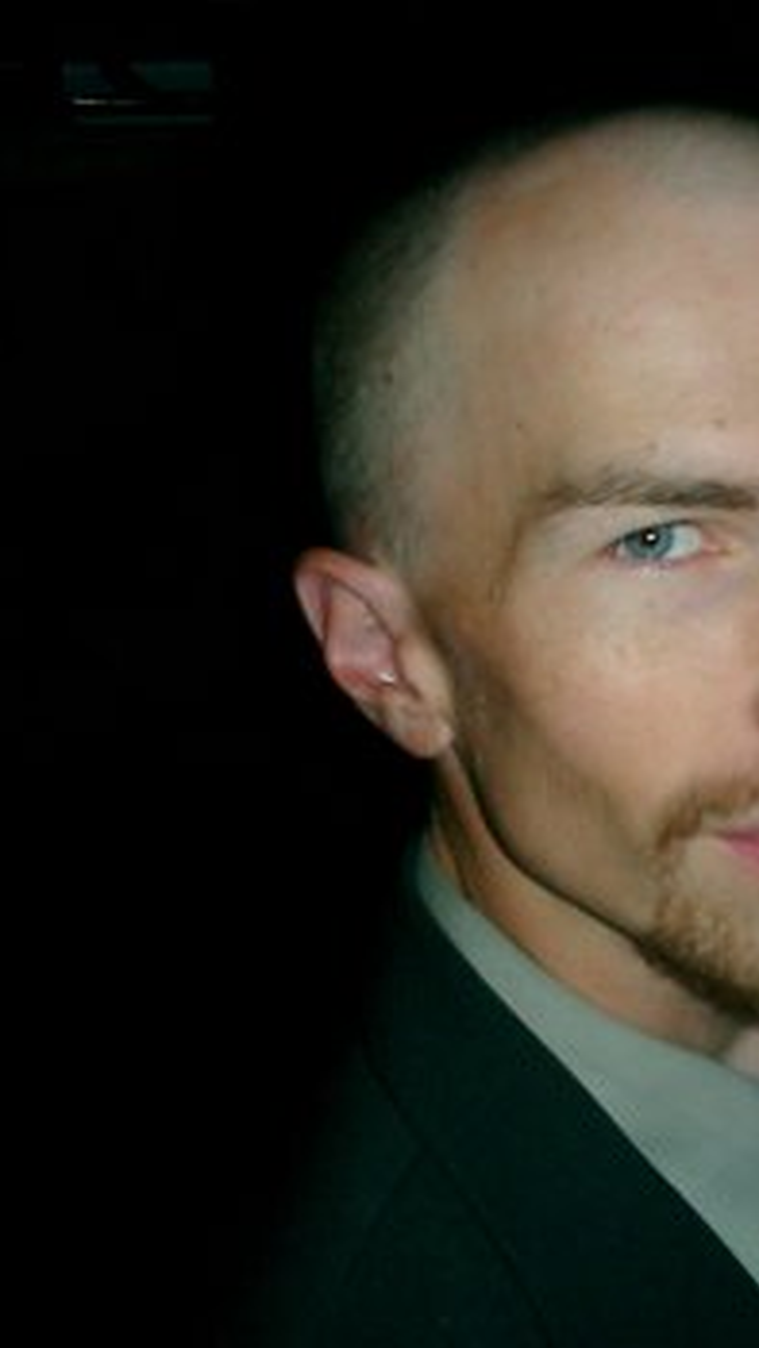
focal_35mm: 56
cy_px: 714
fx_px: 2003
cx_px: 678
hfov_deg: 21.0
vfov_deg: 37.2
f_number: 3.2
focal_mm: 7.5
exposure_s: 1/30
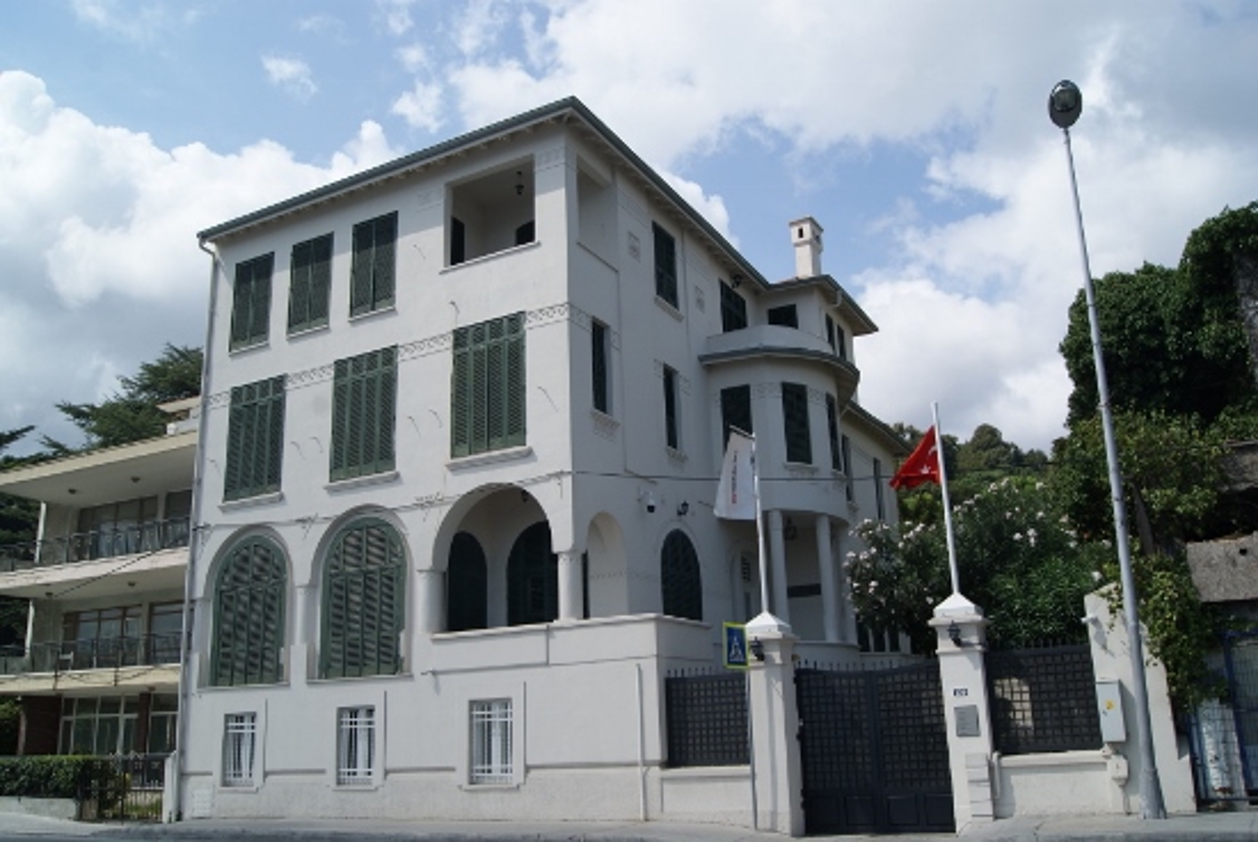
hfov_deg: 57.2
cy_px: 421
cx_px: 629
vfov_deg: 40.1
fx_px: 1154
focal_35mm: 33
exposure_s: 1/250
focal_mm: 22
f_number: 10
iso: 100
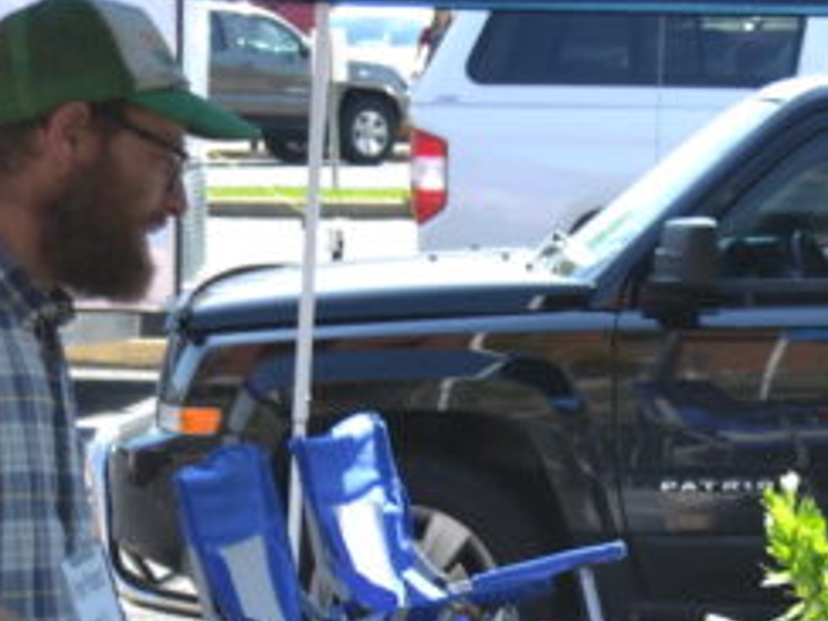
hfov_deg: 10.0
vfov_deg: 7.6
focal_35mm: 194
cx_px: 1089
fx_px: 4640
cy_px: 770
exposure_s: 1/125
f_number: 5.6
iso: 100
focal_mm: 32
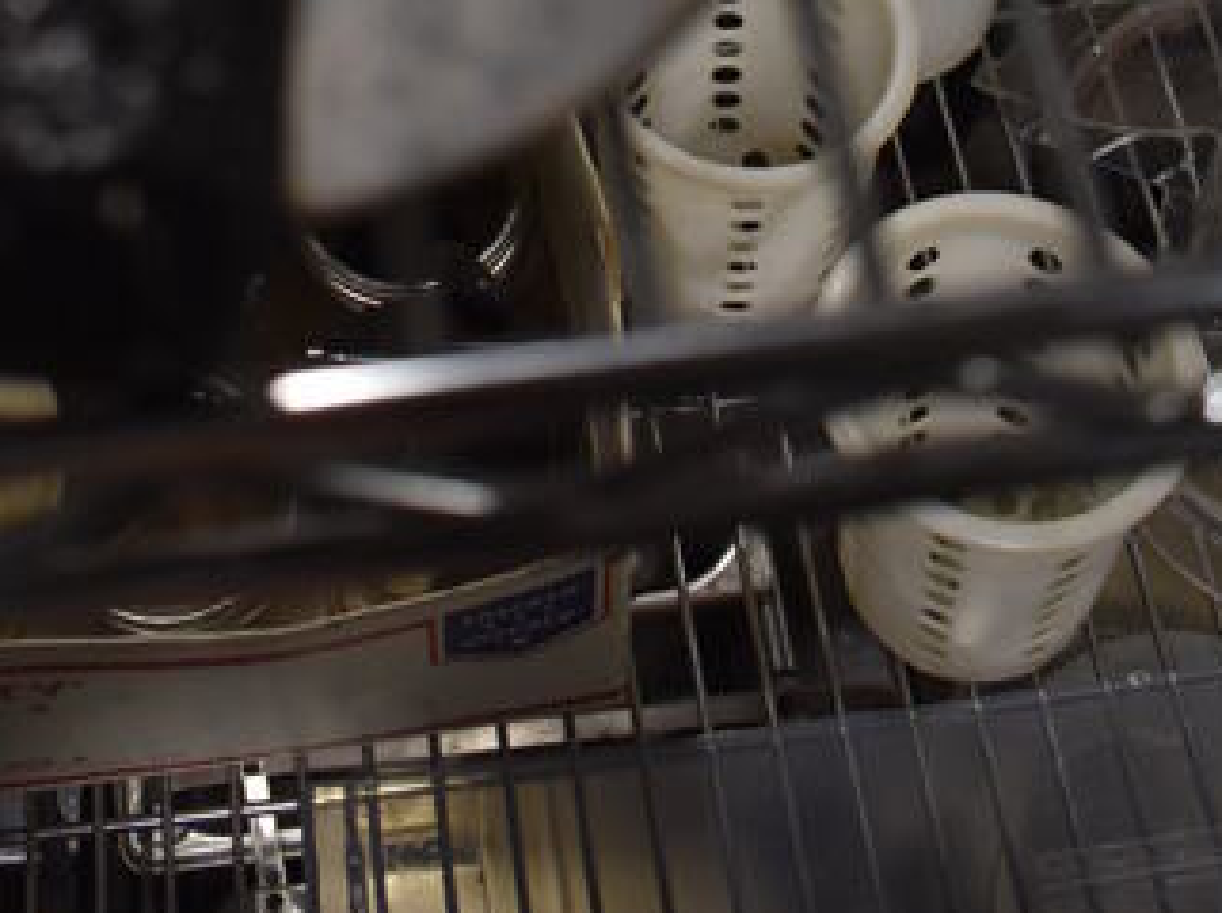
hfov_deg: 26.3
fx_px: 2609
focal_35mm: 74
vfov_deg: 17.0
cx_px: 457
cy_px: -641
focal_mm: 18
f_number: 3.5
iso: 800
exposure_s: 1/200
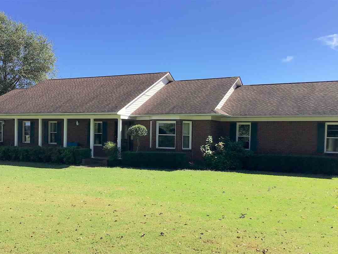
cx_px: 151
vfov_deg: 38.5
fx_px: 361
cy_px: 151
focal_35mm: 37
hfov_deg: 50.0
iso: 25
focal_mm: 3.3
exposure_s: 1/926
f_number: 2.4
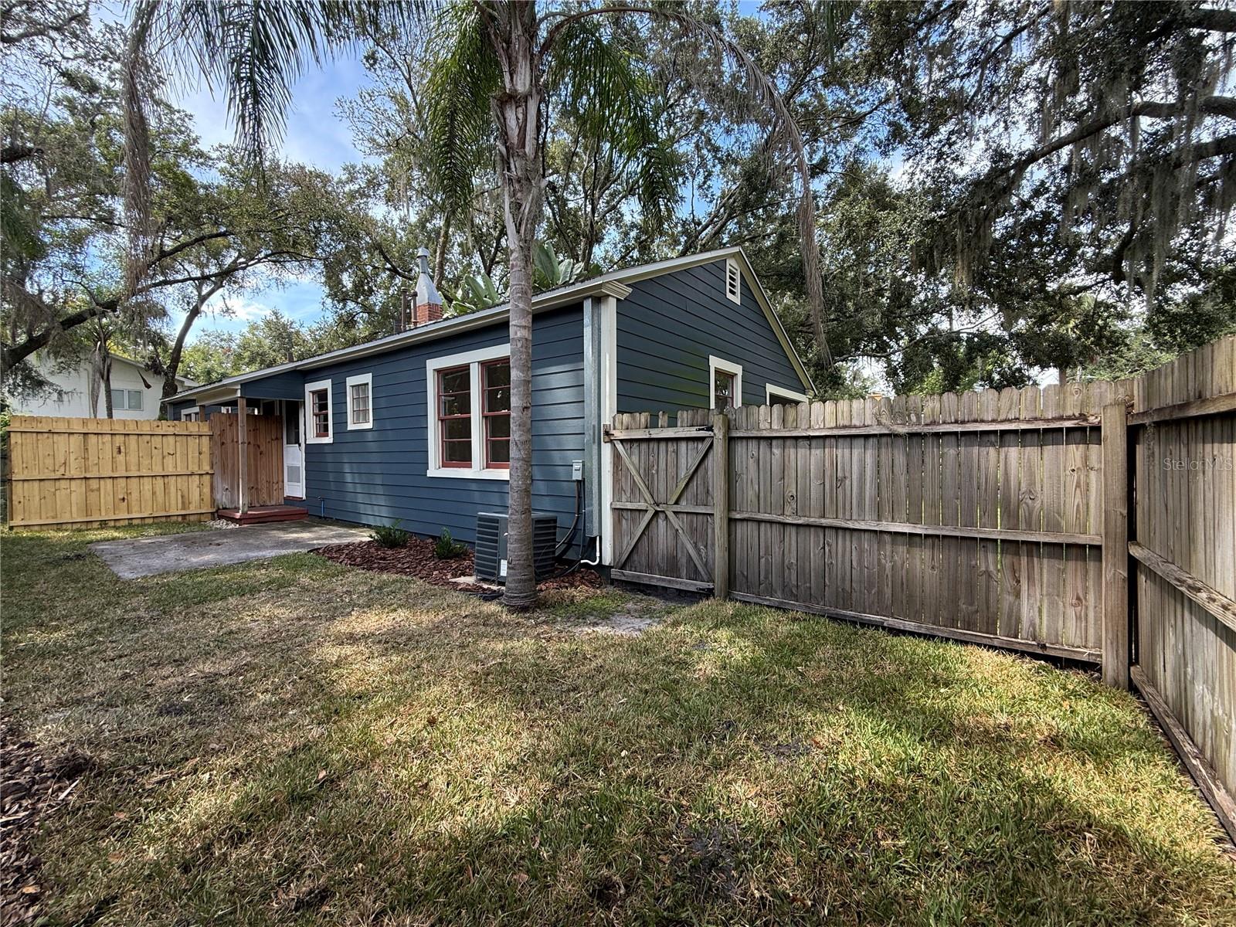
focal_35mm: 14
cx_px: 618
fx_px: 500
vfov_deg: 85.7
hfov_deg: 102.1
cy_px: 464
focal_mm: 2.22
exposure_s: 1/151
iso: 64
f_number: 2.2
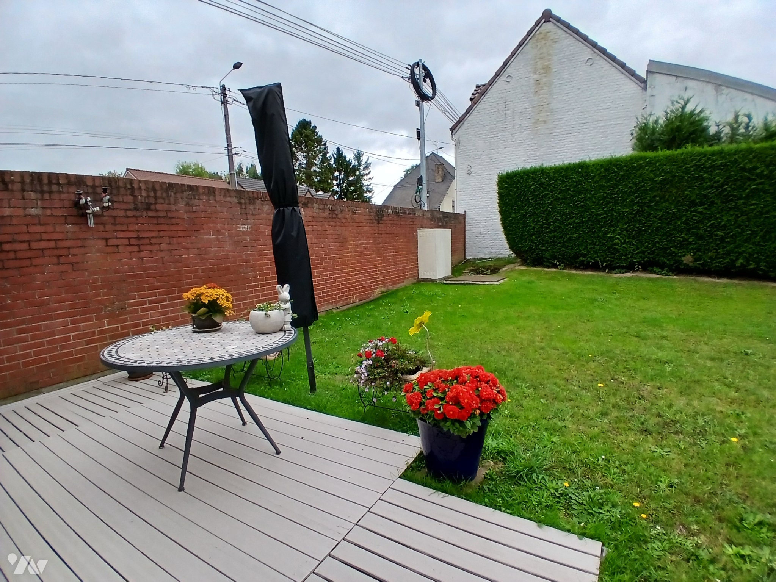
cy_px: 291
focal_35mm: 17
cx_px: 388
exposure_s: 1/577
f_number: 2.2
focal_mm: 1.4
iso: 50
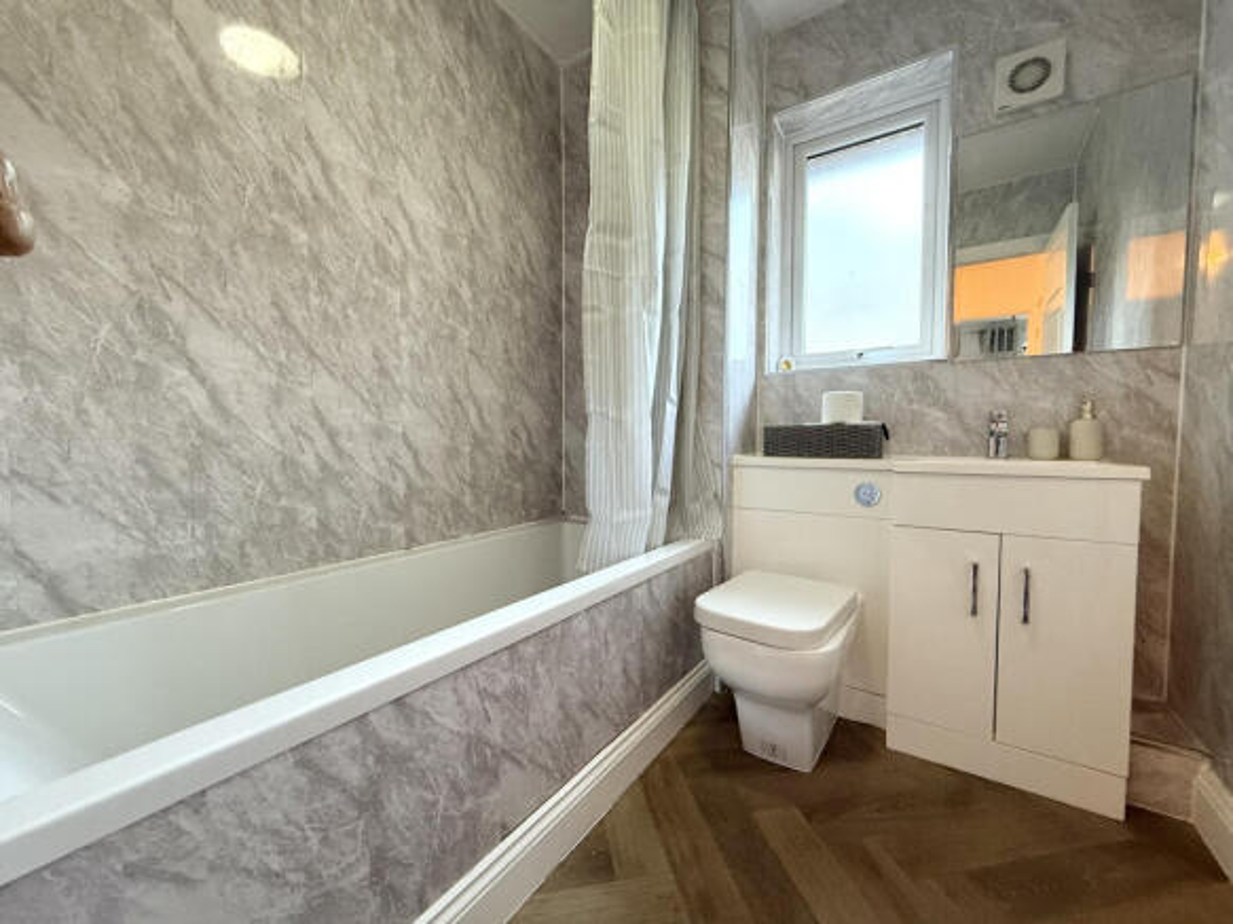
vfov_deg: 85.7
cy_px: 462
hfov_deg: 102.1
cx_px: 616
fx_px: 499
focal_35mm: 14
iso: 500
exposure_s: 1/50
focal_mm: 2.22
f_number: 2.2
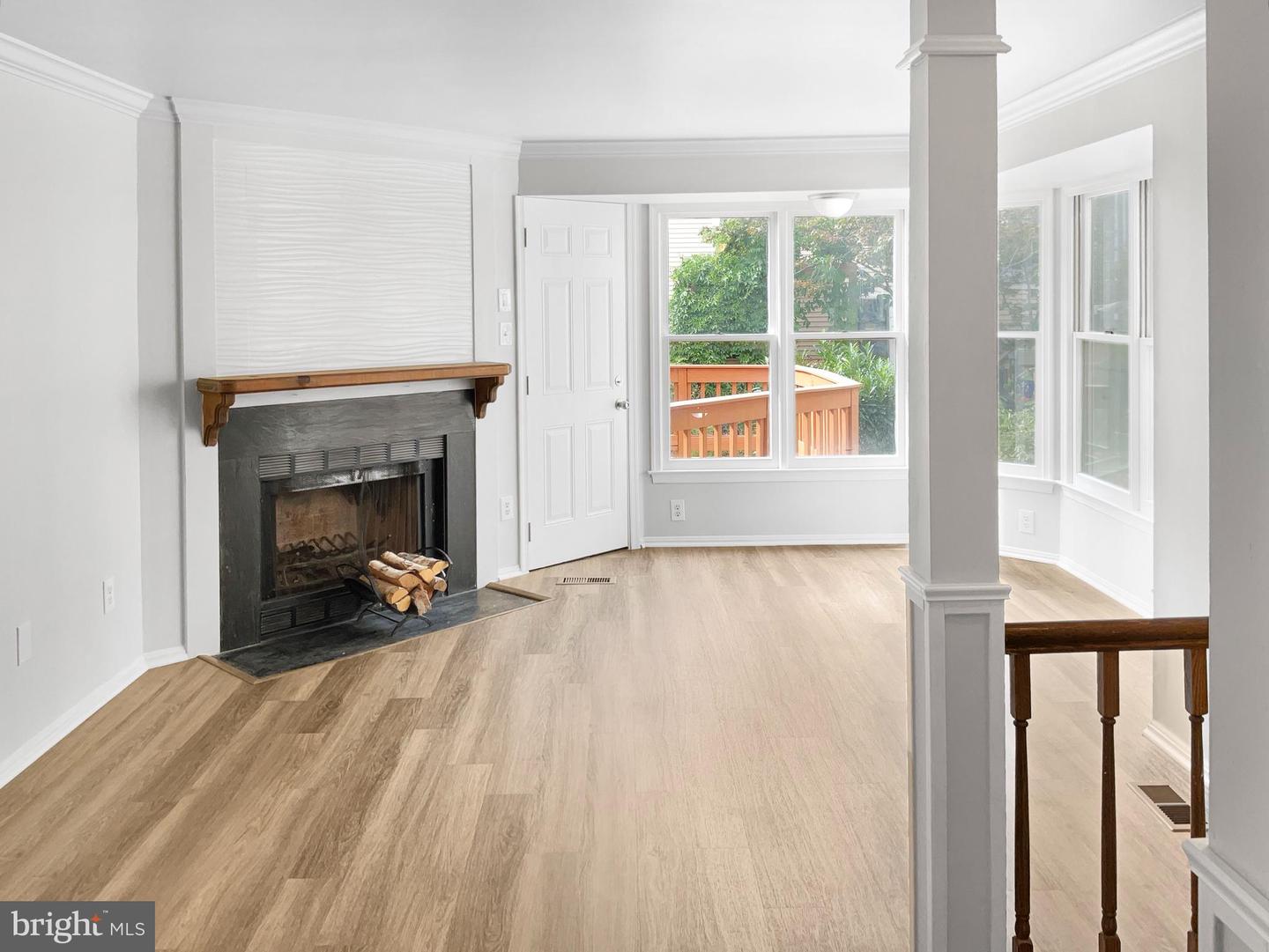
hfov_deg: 61.6
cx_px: 634
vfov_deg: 48.3
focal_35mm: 29
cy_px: 476
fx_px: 1063
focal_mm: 3
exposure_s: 1/63
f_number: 1.8
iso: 16
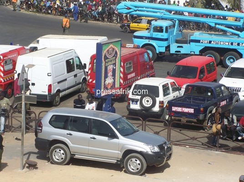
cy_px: 91
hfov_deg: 16.0
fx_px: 866
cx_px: 122
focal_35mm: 123
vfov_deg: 12.0
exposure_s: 1/500
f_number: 4.5
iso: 64
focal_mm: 20.3
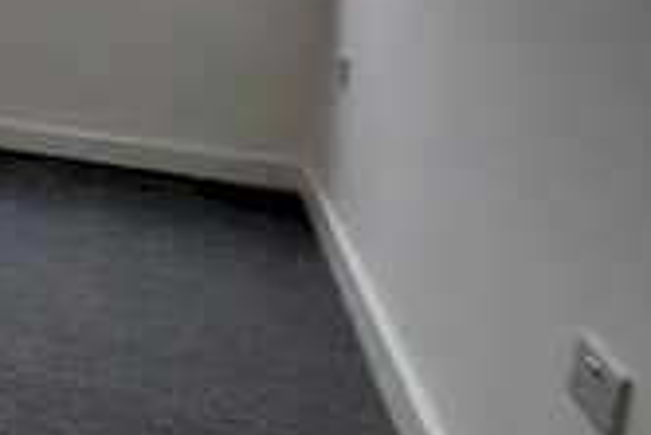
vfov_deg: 22.7
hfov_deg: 19.4
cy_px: -25
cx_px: -651
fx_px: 1032
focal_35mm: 57
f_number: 2.2
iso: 50
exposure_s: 1/141
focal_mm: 1.74
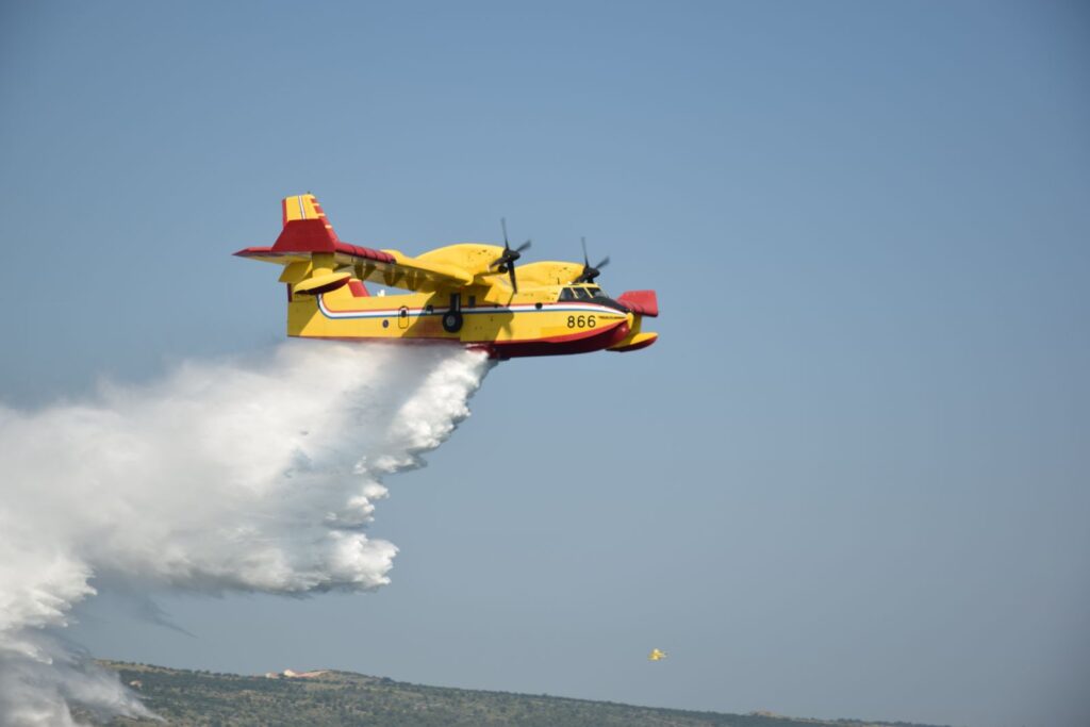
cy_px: 364
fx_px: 3634
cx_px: 545
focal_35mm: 120
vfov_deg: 11.4
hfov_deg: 17.1
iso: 100
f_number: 6.3
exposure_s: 1/640
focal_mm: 80
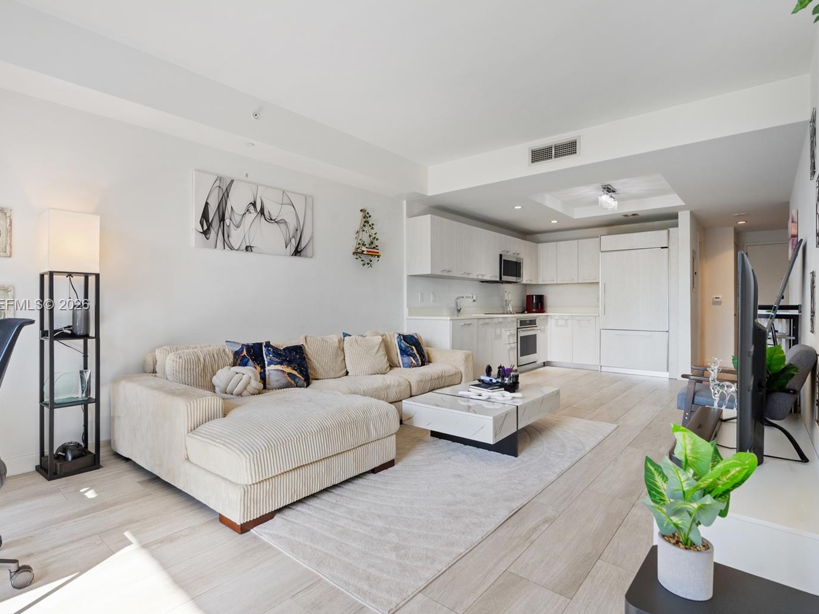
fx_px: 426
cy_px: 306
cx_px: 382
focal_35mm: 18
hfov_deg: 87.6
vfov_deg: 71.6
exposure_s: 1/25
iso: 800
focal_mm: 16
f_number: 9
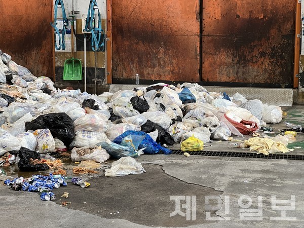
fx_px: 676
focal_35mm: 77
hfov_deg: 25.3
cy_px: 114
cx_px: 152
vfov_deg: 19.1
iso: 200
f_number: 2.8
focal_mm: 9
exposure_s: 1/40
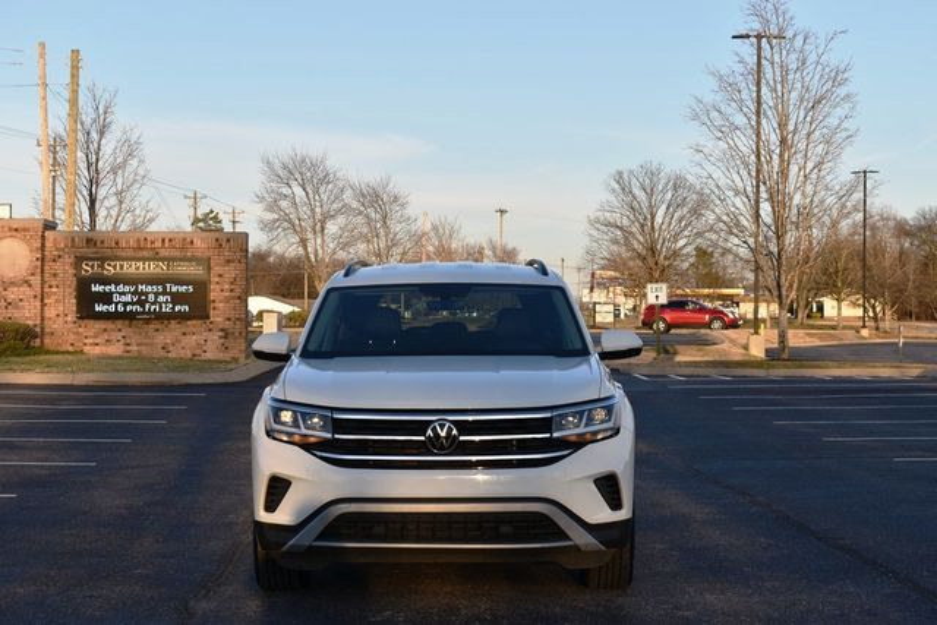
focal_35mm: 72
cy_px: 312
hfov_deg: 28.1
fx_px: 1874
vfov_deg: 18.9
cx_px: 468
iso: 160
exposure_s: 1/250
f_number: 8
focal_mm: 48
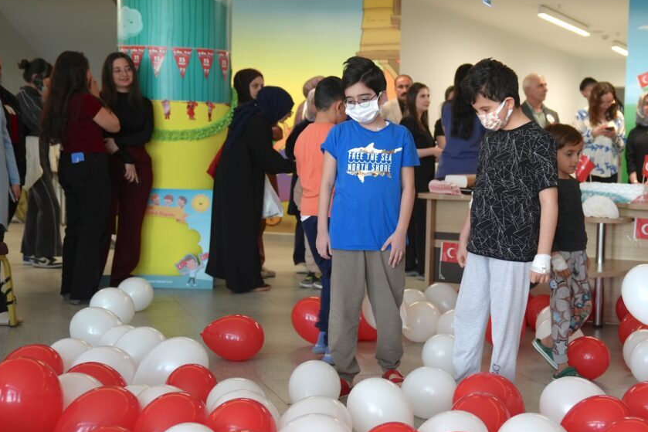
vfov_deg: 23.4
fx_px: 1044
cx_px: 476
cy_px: 231
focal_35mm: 58
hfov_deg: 33.9
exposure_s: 1/200
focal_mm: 38
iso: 1000
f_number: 2.8
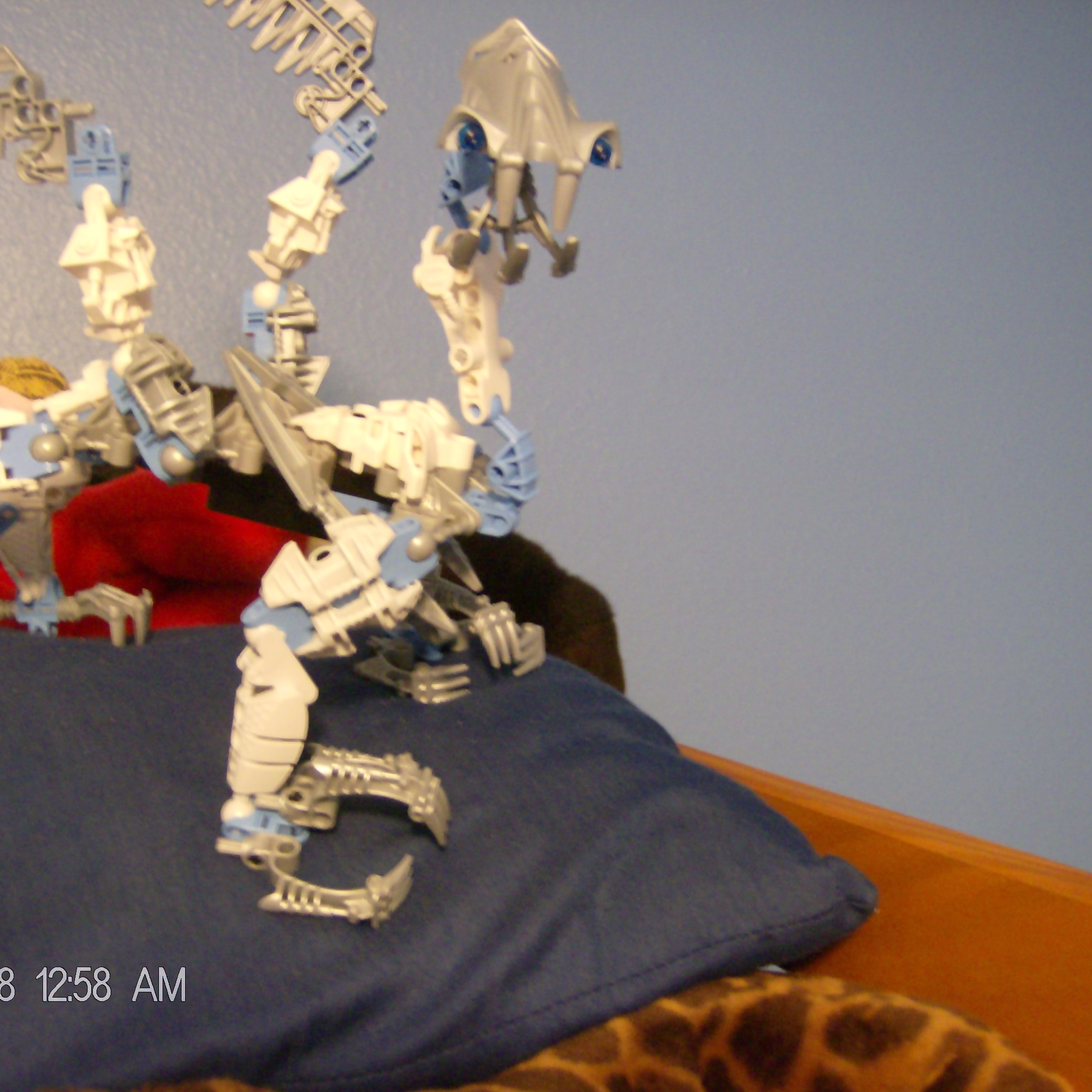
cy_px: 554
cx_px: 478
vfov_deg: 39.2
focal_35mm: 43
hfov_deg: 39.1
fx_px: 1535
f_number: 2.8
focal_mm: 6
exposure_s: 1/1.8
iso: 200
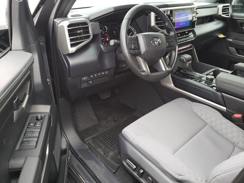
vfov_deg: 53.1
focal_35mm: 26
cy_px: 92
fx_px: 183
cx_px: 122
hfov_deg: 67.3
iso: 200
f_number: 2.4
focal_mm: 4.3
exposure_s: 1/60
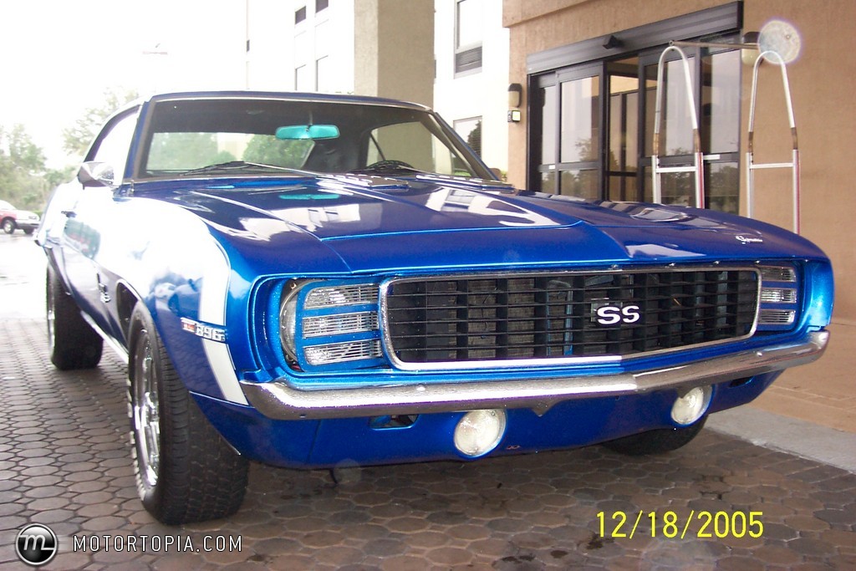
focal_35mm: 38
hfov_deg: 50.7
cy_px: 286
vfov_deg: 35.1
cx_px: 428
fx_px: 904
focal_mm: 8
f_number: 2.8
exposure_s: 1/30
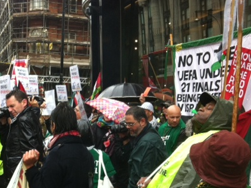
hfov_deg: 33.3
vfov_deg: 25.5
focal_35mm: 57
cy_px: 129
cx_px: 70
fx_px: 413
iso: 100
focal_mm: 3.85
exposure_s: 1/120
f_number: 2.8
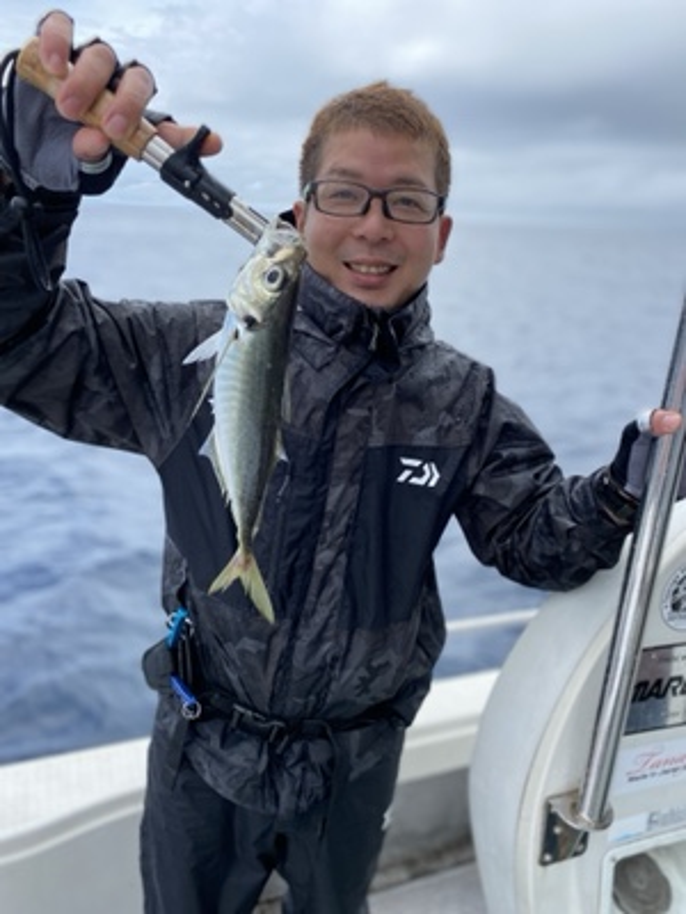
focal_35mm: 26
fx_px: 687
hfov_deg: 53.1
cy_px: 457
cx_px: 343
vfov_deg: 67.3
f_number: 1.8
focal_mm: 4.25
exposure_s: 1/1866
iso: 32
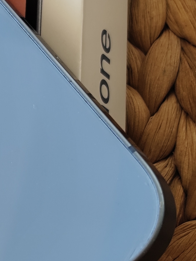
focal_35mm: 154
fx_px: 1163
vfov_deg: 12.8
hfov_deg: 9.3
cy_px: 141
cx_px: -121
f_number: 1.65
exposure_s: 1/100
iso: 80
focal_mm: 6.14
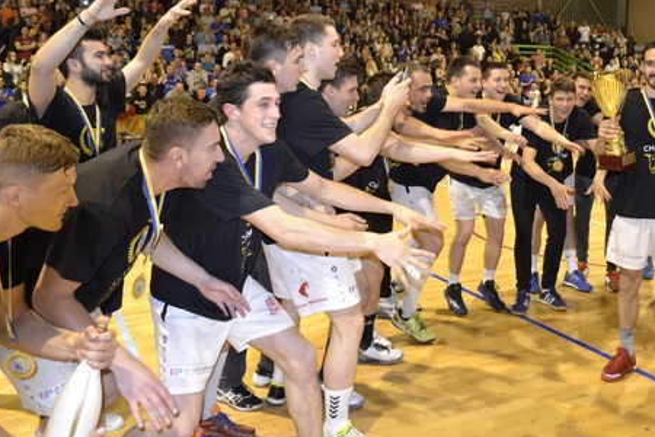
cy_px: 151
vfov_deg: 36.6
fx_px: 655
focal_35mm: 36
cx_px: 374
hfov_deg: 52.9
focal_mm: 18
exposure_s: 1/60
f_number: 3.5
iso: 1400
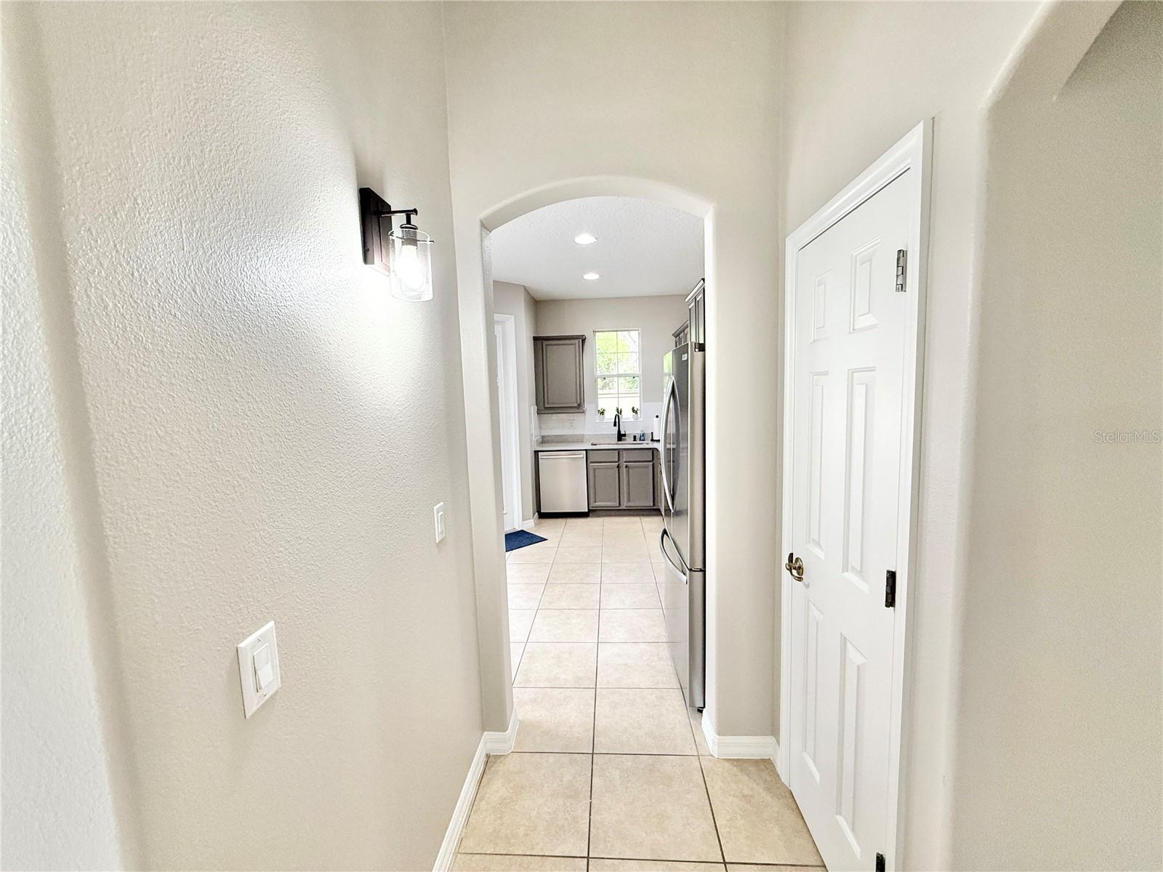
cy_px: 436
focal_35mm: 14
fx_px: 470
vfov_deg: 85.7
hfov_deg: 102.1
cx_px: 582
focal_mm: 2.22
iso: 200
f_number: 2.2
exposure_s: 1/120
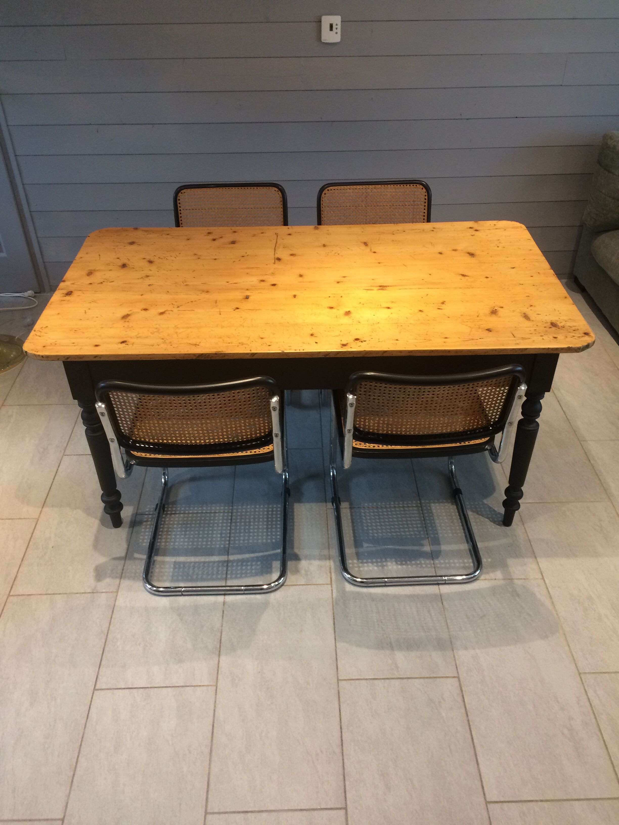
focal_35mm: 29
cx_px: 310
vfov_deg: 61.7
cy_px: 412
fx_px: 691
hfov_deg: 48.2
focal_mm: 4.15
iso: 160
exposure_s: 1/33
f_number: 2.2
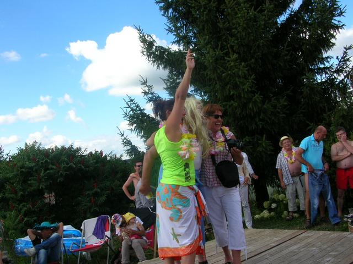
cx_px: 176
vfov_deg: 40.7
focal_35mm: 35
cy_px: 132
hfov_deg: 52.6
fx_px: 357
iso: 50
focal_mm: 5.8
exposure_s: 1/163
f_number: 5.6
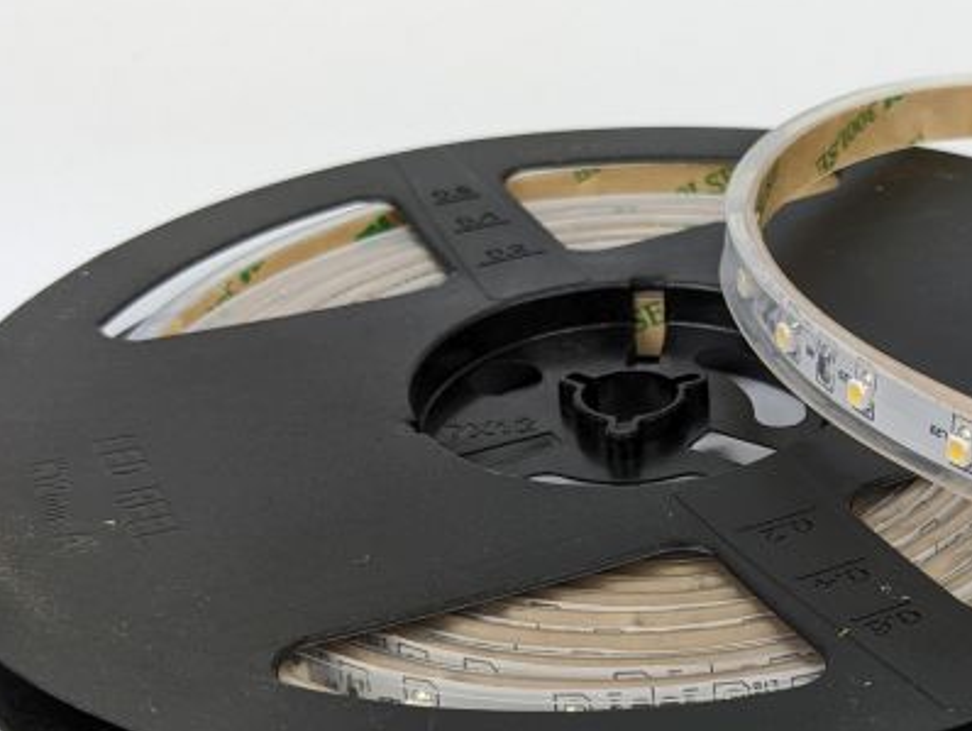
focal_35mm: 61
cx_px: 801
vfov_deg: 23.9
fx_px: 1714
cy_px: 500
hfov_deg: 30.7
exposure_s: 1/221
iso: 78
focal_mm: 4.38
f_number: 1.73
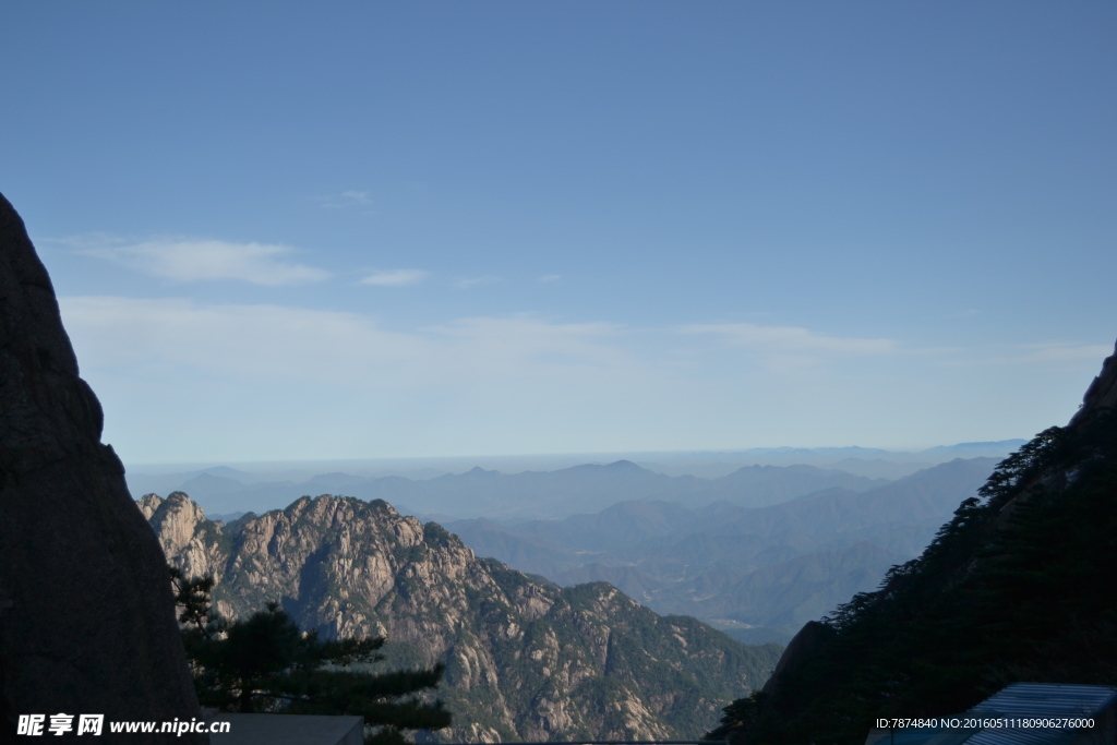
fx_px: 1210
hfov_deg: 49.5
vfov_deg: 34.2
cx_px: 558
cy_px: 372
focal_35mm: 39
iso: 100
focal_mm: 26
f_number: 4.2
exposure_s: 1/800
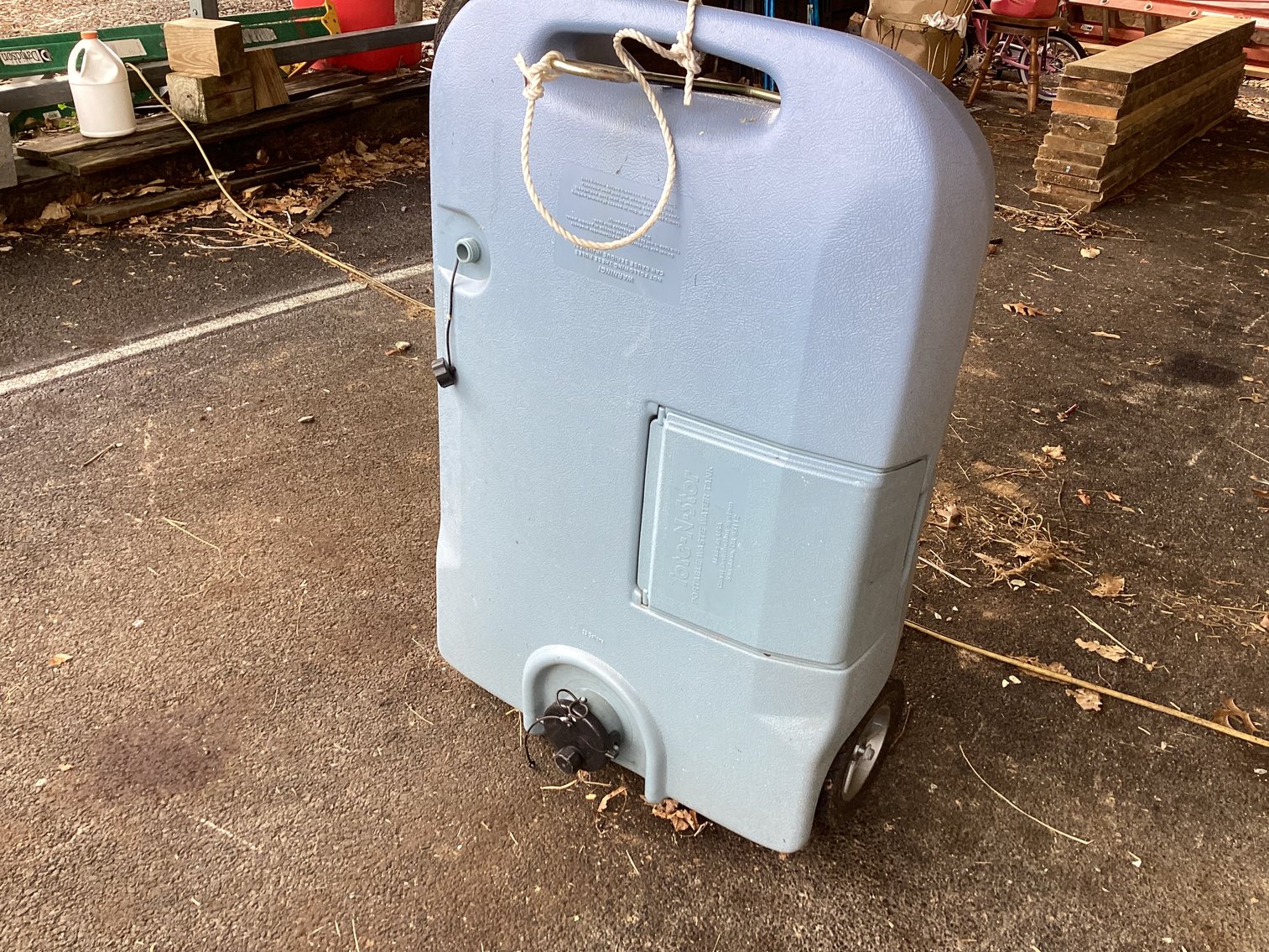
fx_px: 1137
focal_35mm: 31
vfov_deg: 45.4
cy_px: 476
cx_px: 634
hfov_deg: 58.3
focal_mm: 3.3
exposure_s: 1/120
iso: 32
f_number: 2.4
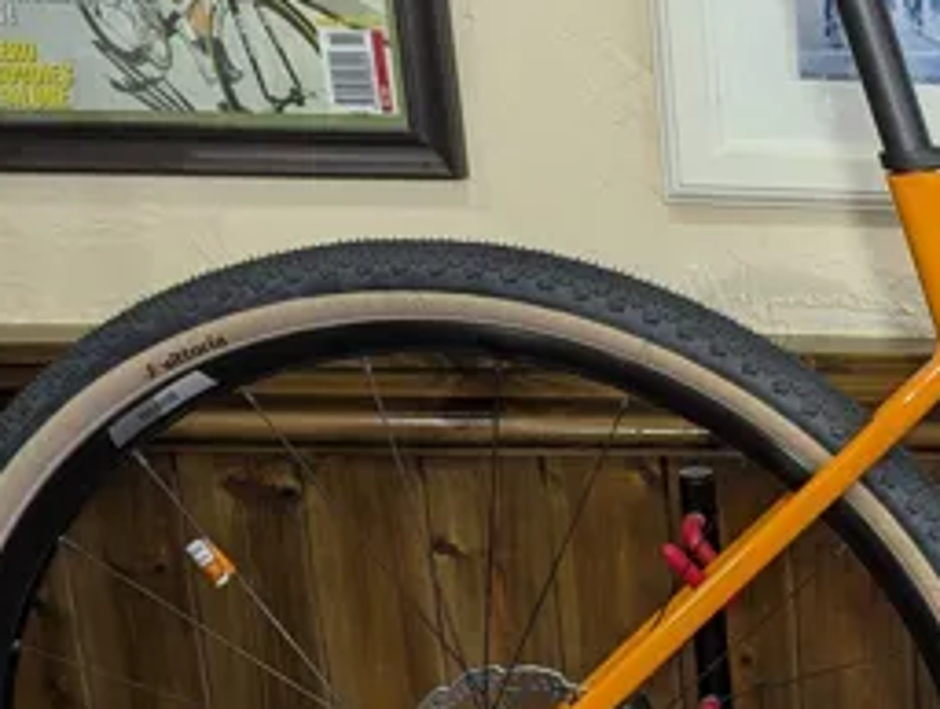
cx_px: 1285
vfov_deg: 19.5
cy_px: 591
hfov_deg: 22.6
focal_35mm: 75
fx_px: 2040
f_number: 1.85
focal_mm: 6.81
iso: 84
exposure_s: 1/25
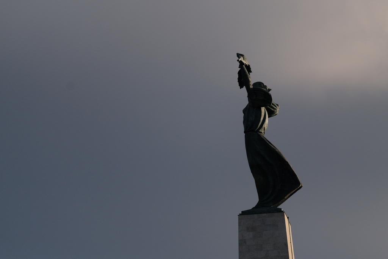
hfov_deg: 3.4
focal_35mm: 600
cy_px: 130
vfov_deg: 2.3
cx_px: 194
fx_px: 6467
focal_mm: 400
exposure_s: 1/1900
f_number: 6.3
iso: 640
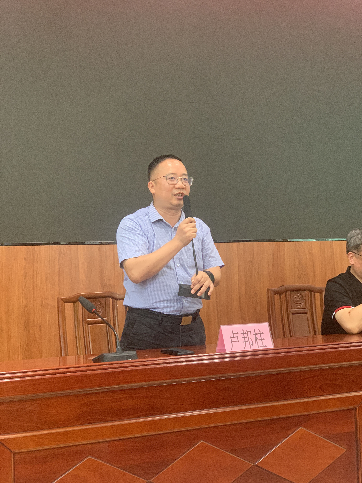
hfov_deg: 28.0
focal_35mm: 52
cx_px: 181
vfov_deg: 36.8
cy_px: 242
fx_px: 725
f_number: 2.4
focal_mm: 6
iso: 320
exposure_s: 1/56
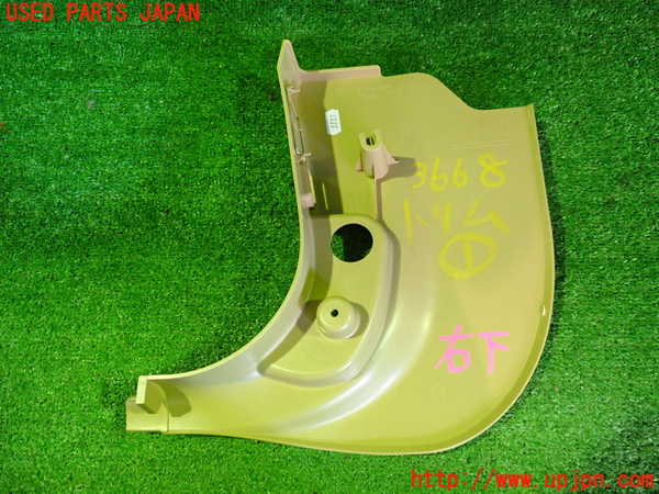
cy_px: 247
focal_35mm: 30
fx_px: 571
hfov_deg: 60.0
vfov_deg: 46.8
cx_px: 330
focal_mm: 5.4
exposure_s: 1/30
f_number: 2.3
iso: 640
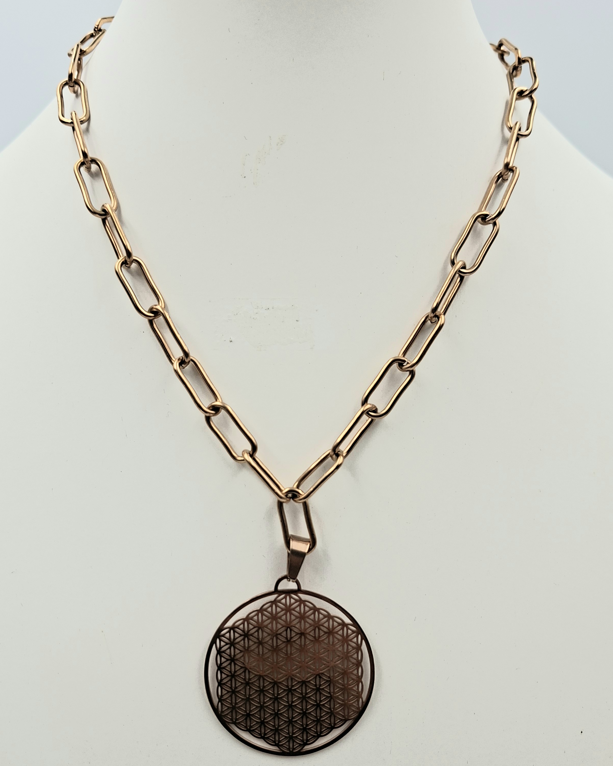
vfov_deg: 58.6
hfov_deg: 48.5
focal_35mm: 30
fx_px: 680
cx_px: 299
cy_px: 428
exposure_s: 1/333
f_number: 1.8
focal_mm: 5.54
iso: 50
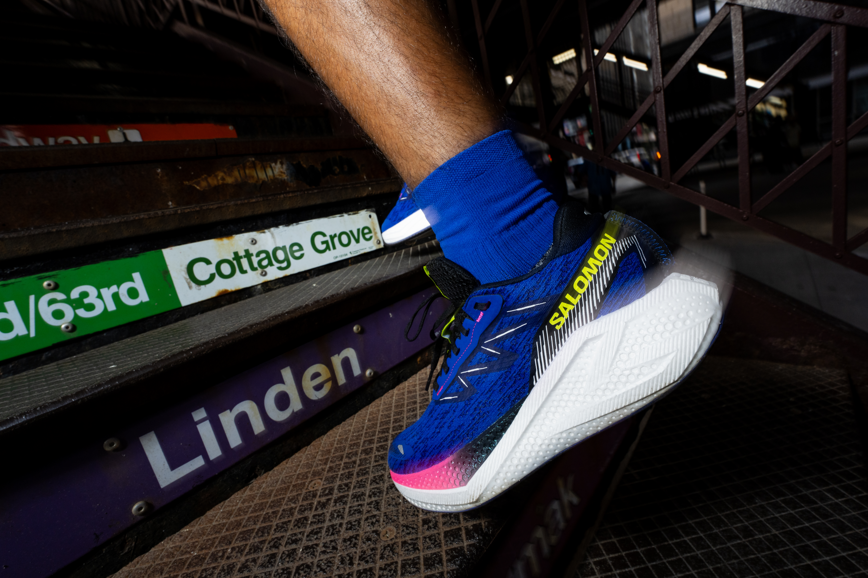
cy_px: 287
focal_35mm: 15
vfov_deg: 77.3
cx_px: 445
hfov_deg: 100.4
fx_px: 362
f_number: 13
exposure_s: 1/60
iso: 400
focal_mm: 14
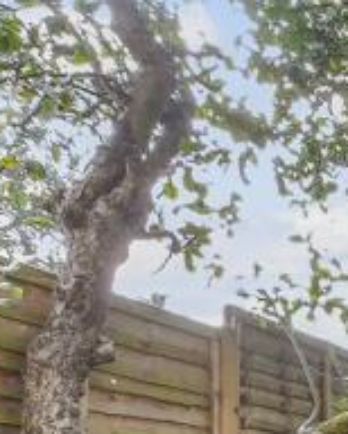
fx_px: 1607
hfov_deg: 9.7
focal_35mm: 125
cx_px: 1015
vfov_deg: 14.5
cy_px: 627
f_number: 8
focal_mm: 17
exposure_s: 1/40
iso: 160
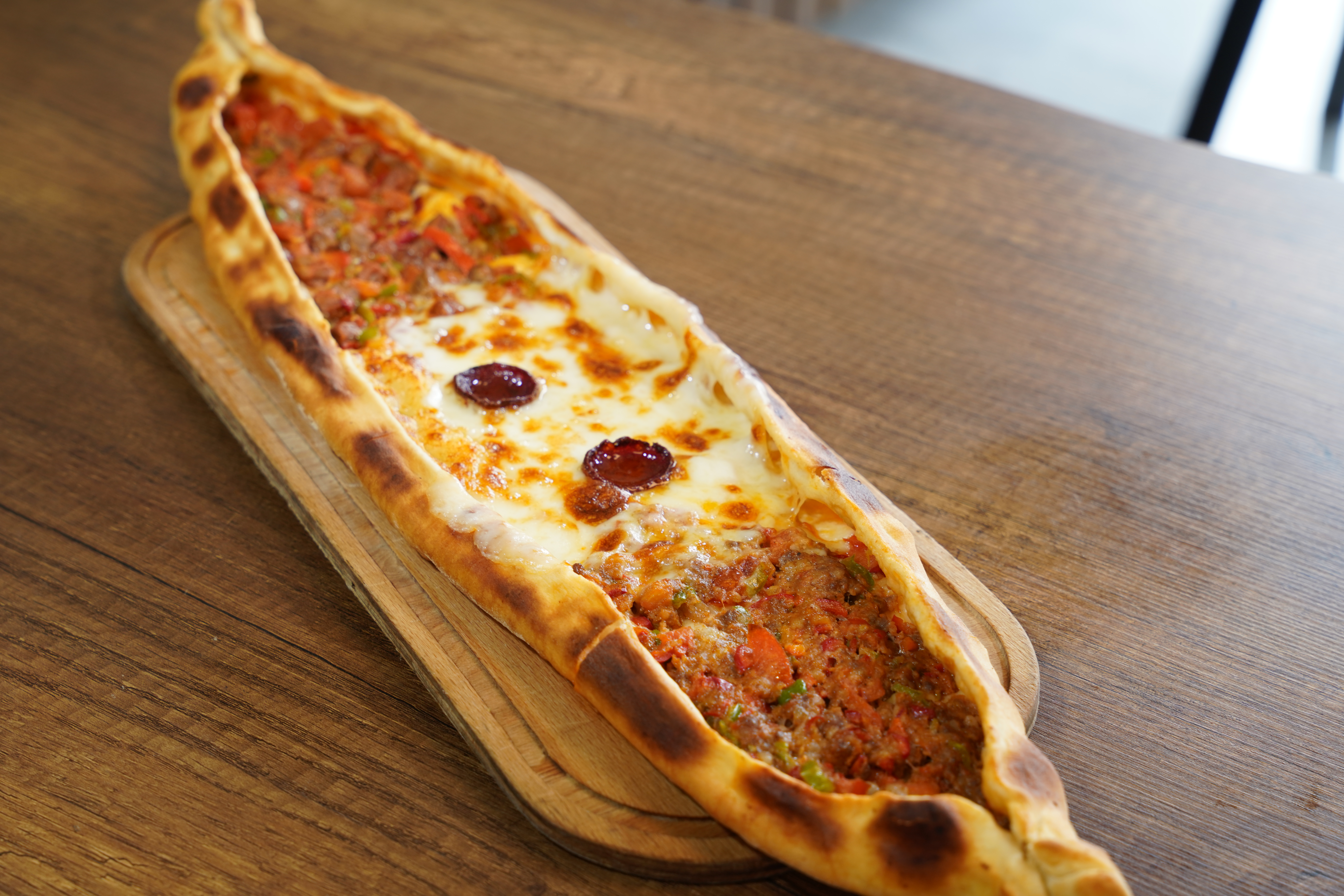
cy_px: 448
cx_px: 672
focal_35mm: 70
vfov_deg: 19.5
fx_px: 2614
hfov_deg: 28.8
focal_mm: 70
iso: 400
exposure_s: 1/60
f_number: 6.3
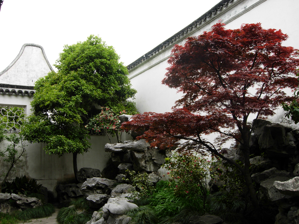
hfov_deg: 51.4
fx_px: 311
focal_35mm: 36
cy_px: 112
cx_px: 150
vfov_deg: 39.7
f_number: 6.1
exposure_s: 1/104
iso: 50
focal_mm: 7.5
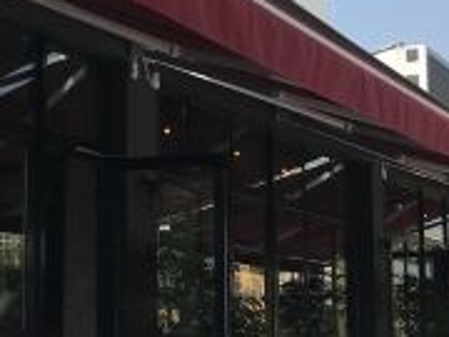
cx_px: 115
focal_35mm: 109
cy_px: 126
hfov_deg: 17.9
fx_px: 1414
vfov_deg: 13.6
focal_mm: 3.99
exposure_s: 1/1996
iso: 20
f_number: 1.8
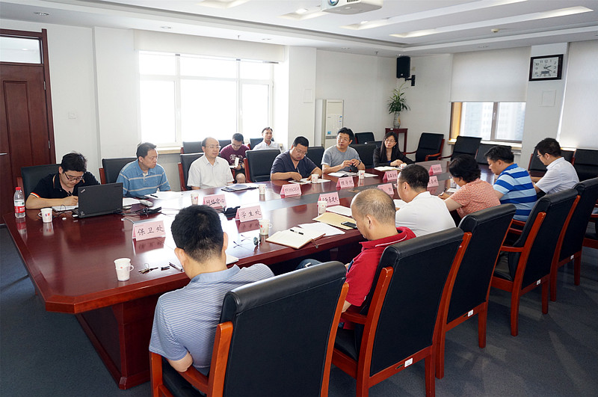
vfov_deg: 53.0
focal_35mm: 24
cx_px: 299
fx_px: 398
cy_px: 198
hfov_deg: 73.8
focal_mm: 16
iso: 640
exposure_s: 1/60
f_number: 4
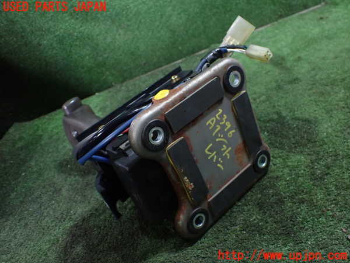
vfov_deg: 46.8
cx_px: 175
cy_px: 132
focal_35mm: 30
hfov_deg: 60.0
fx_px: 303
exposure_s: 1/100
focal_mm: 5.4
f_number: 2.3
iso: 800
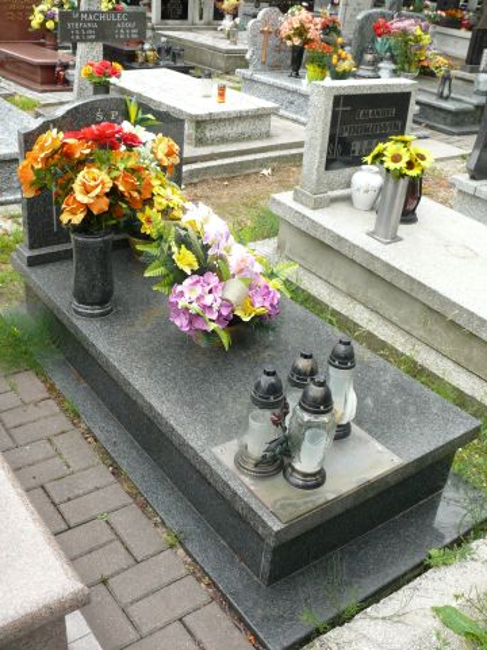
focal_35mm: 35
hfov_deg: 40.7
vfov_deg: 52.6
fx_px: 657
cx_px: 244
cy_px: 325
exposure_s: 1/125
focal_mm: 7.4
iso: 100
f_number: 3.6
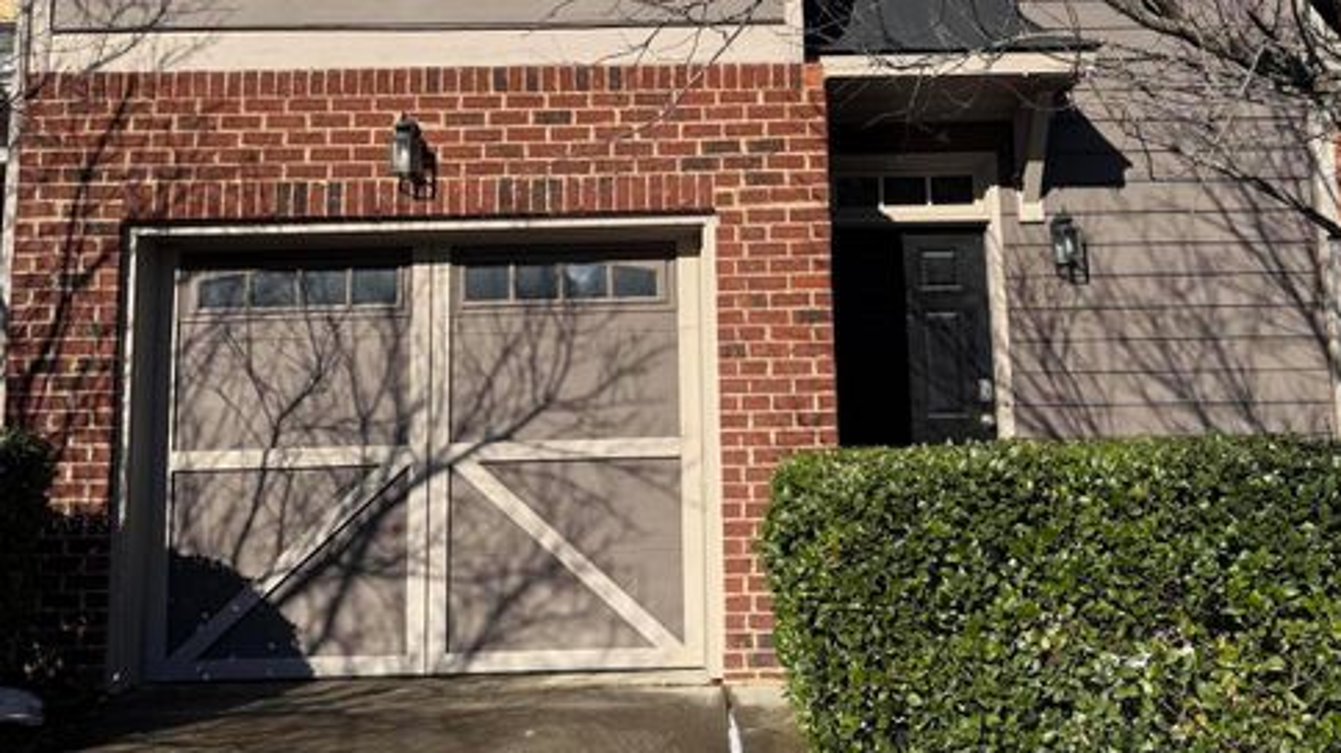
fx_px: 1280
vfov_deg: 32.4
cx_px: 690
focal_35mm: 36
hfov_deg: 55.3
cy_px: 215
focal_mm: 6.76
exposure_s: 1/5319
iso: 80
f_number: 1.78
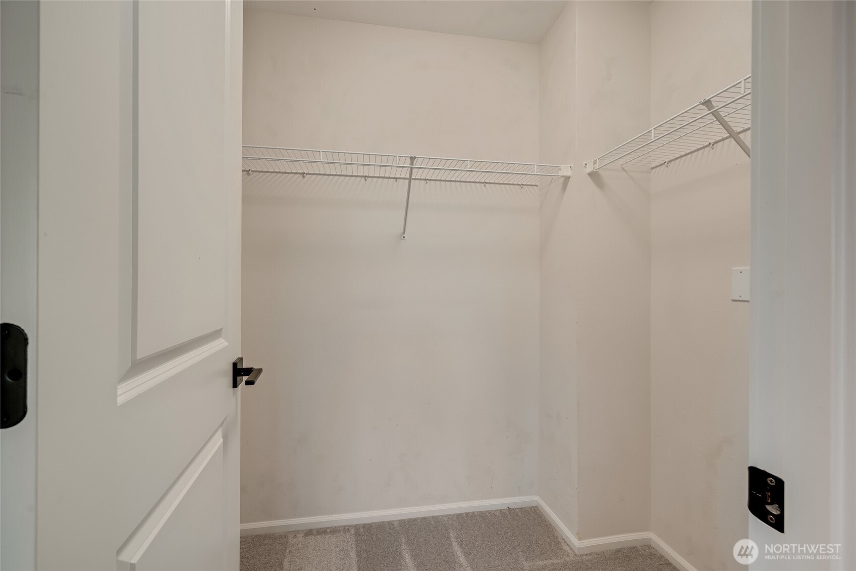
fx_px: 392
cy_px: 286
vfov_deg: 72.0
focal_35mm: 16
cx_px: 428
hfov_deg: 95.0
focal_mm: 16.5
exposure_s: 1/250
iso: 400
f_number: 9
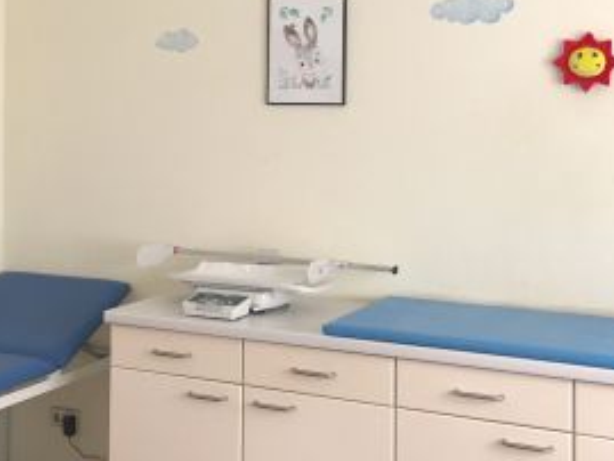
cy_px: 116
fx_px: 1100
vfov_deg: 23.4
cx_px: 247
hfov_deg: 31.1
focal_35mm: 62
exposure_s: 1/33
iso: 25
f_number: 2.2
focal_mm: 4.15
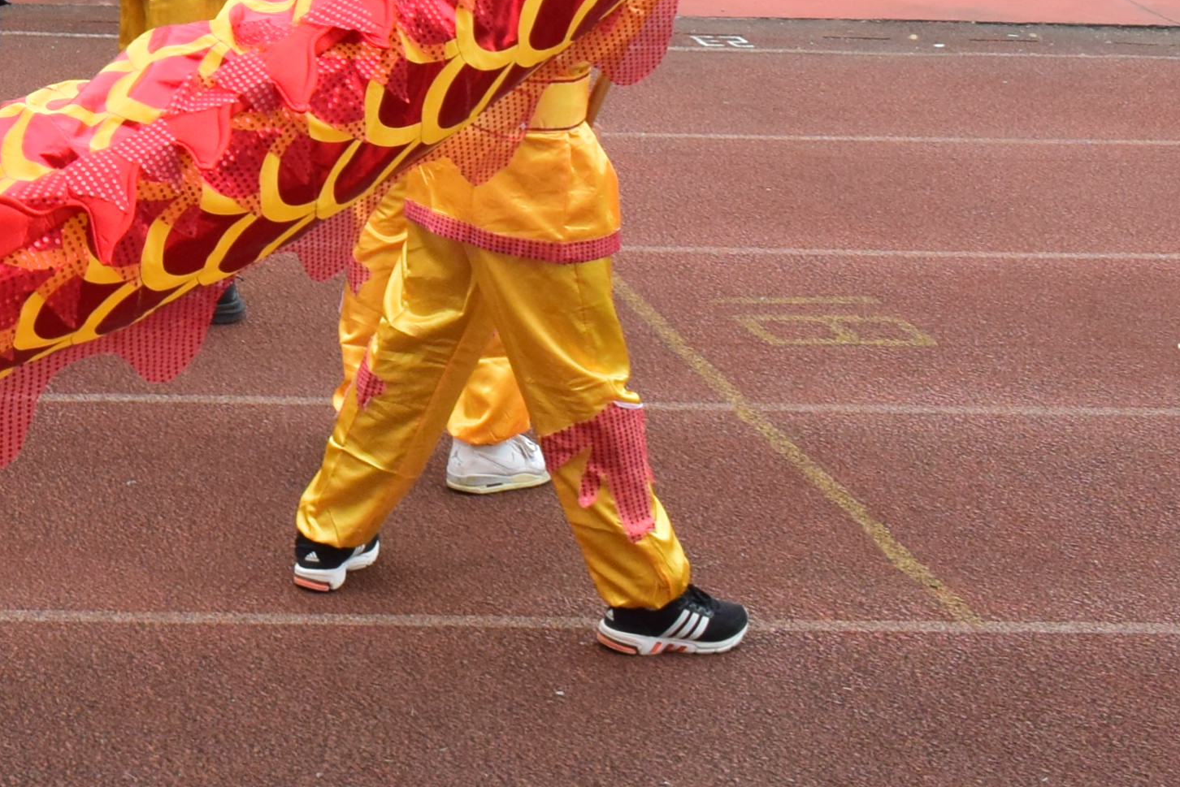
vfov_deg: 13.5
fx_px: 3198
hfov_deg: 19.3
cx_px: -345
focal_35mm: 98
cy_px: -282
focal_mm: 21
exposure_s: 1/100
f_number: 10
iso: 500
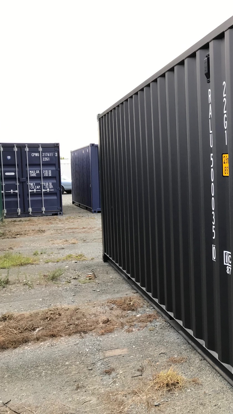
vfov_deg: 49.4
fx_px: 450
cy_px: 206
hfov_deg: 26.5
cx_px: 261
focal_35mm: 41
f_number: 1.8
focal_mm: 3.99
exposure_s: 1/389
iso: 20
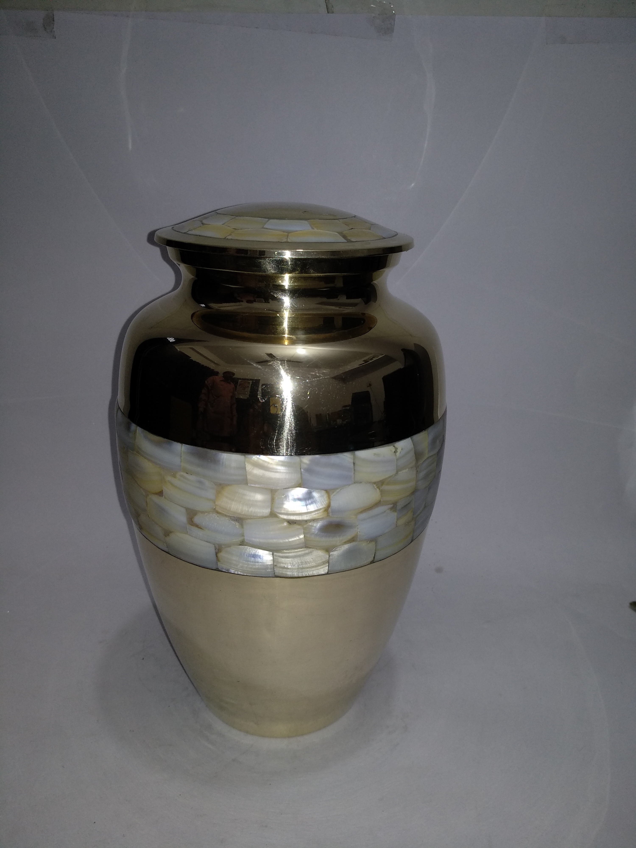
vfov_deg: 76.4
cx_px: 318
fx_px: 539
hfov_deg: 61.1
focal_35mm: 22
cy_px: 424
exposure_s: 1/50
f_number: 2.2
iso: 200
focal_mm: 3.81
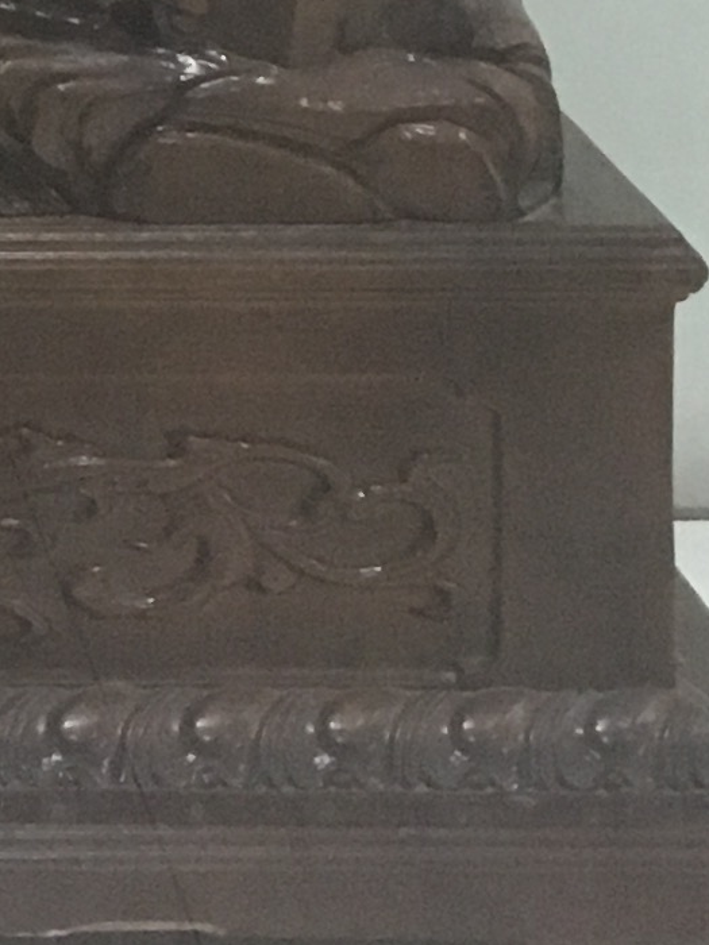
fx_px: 4561
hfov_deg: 8.6
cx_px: -540
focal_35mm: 167
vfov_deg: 10.8
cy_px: -961
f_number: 2.2
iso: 200
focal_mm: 4.15
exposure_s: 1/20
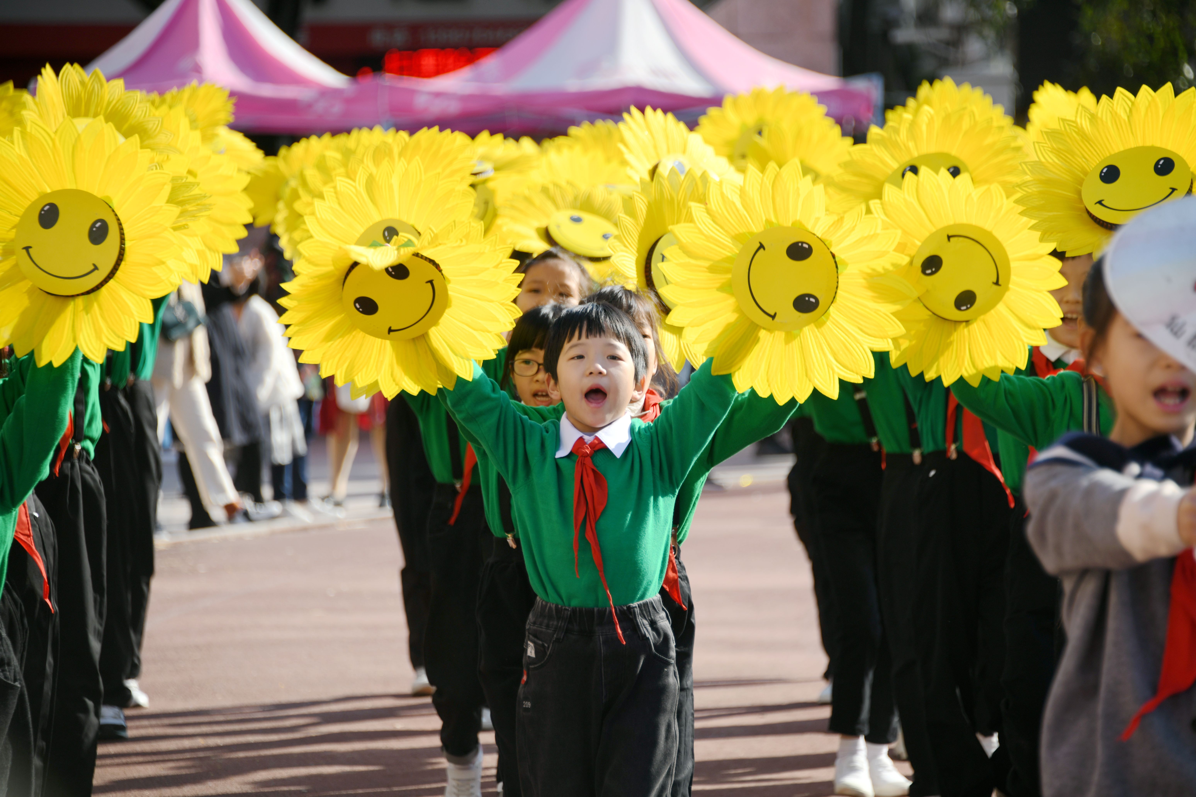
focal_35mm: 200
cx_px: 598
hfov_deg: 10.3
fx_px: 6644
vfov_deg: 6.9
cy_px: 398
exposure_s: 1/400
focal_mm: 200
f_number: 5.6
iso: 125
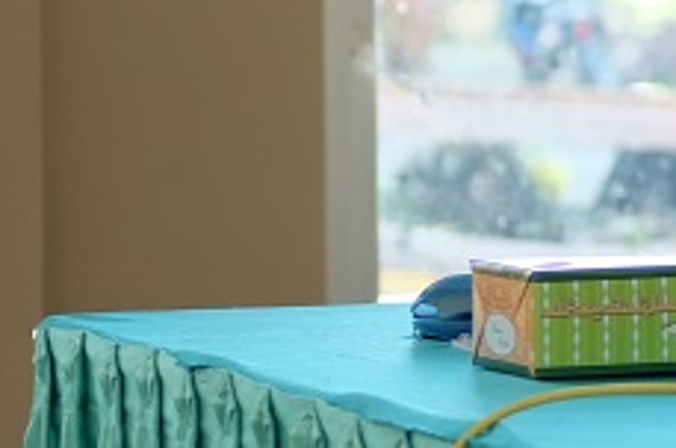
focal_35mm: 336
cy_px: 21
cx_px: 1352
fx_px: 6300
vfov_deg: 4.1
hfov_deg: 6.0
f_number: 2.5
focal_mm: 50
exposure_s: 1/140
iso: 400
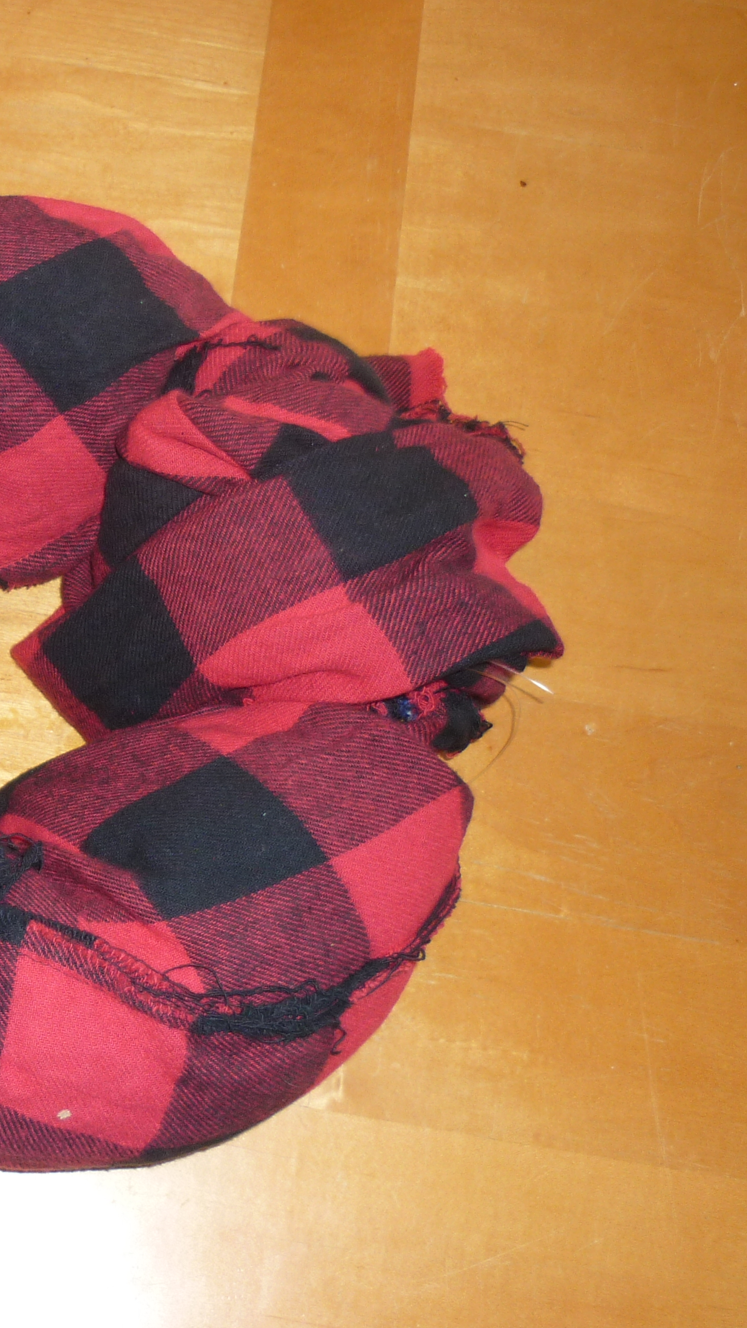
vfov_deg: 40.6
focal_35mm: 51
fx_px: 1796
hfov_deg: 22.4
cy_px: 647
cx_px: -30
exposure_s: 1/30
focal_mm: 5.5
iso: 100
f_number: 2.8
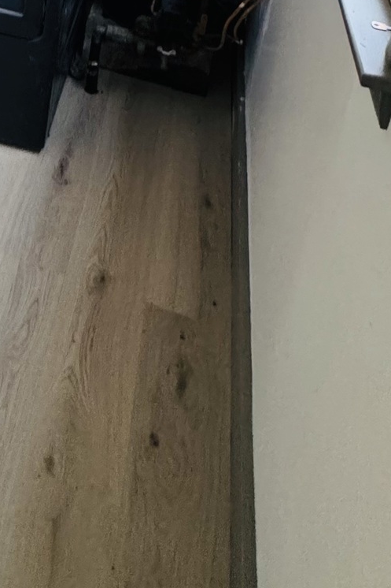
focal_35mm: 45
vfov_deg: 33.8
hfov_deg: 26.9
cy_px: -144
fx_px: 733
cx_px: -61
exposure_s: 1/60
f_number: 2.2
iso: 500
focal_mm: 2.22
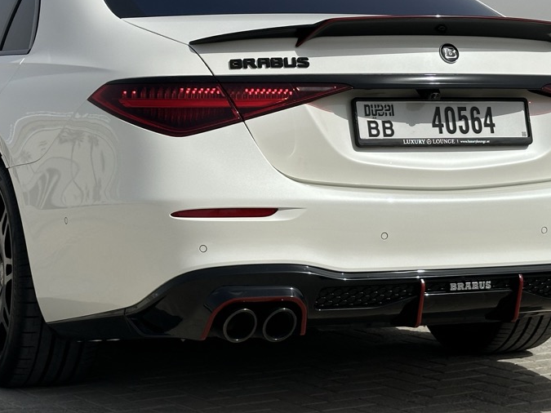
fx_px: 1448
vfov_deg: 16.2
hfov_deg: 21.5
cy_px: 192
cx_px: 236
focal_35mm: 91
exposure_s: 1/8929
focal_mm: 6.86
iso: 64
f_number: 1.78
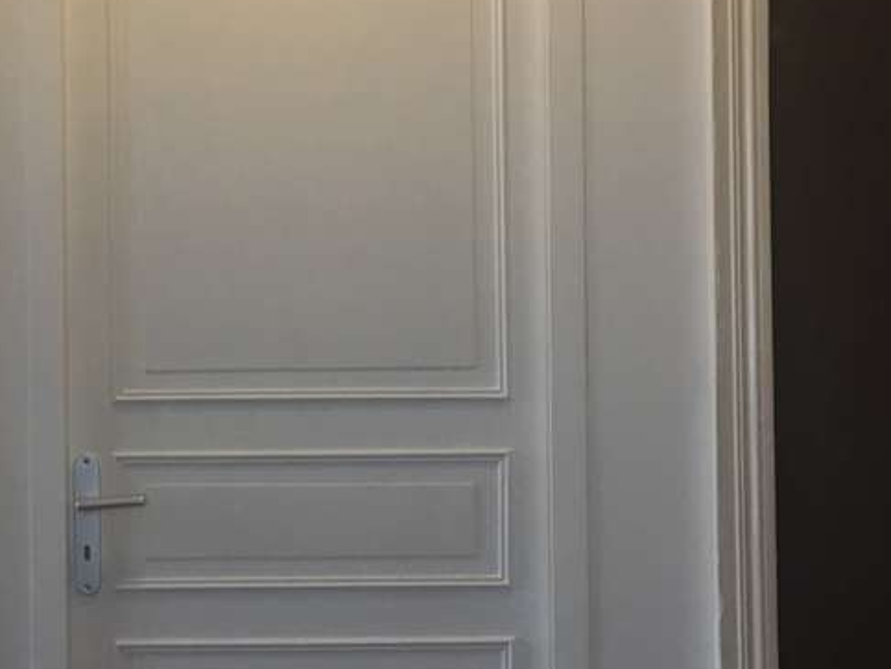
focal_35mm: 48
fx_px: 1236
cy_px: 380
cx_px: 308
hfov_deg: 39.2
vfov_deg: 30.3
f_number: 2.2
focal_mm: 4.15
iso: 100
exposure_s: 1/33
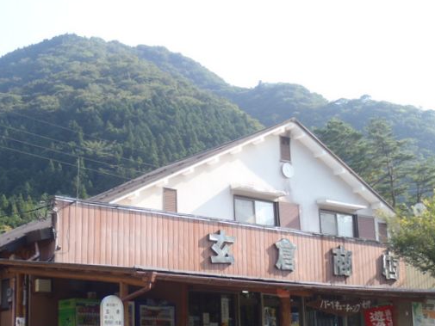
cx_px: 179
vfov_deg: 25.5
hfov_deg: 33.7
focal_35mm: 57
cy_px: 219
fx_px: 716
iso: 80
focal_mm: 6.45
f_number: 4.5
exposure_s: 1/125
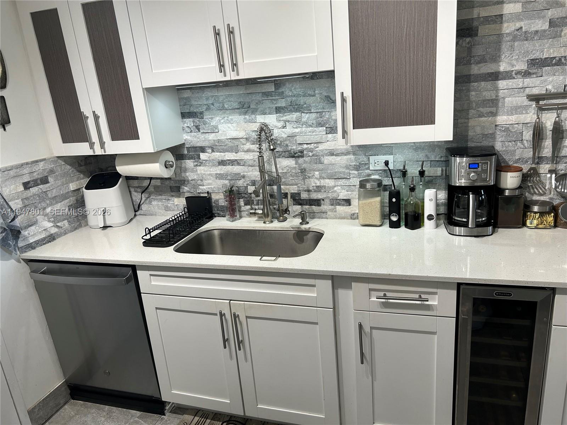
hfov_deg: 67.3
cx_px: 284
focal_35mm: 26
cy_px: 212
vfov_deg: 53.1
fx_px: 426
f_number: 1.5
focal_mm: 5.7
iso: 80
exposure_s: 1/120
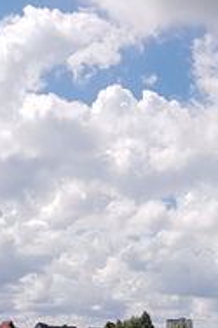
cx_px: 385
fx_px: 837
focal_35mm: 92
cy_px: 372
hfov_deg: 13.4
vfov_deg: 20.9
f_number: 1.7
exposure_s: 1/3232
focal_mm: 4.2
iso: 40
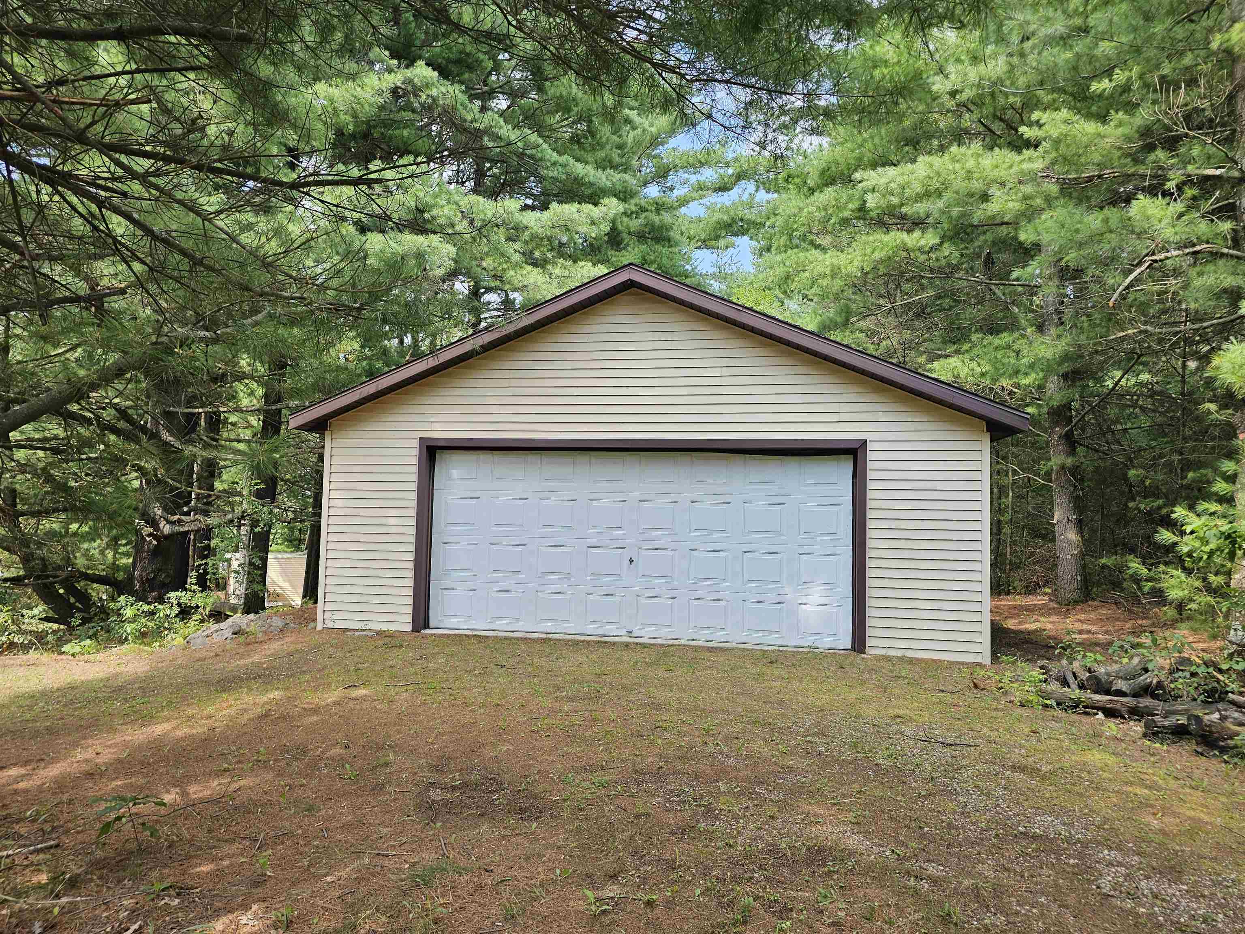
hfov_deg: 73.9
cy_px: 467
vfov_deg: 58.9
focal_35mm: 23
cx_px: 622
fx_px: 827
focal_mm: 6.3
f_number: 1.7
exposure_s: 1/359
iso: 40
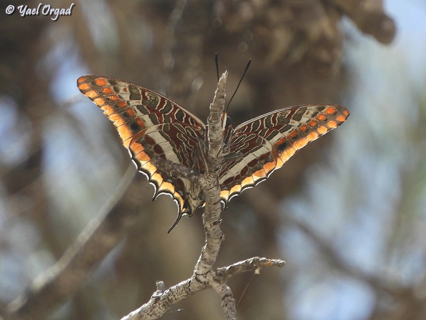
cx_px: 213
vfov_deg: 1.9
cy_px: 160
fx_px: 9845
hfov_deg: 2.5
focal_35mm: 800
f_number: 5.6
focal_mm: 143.3
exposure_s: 1/250
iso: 100
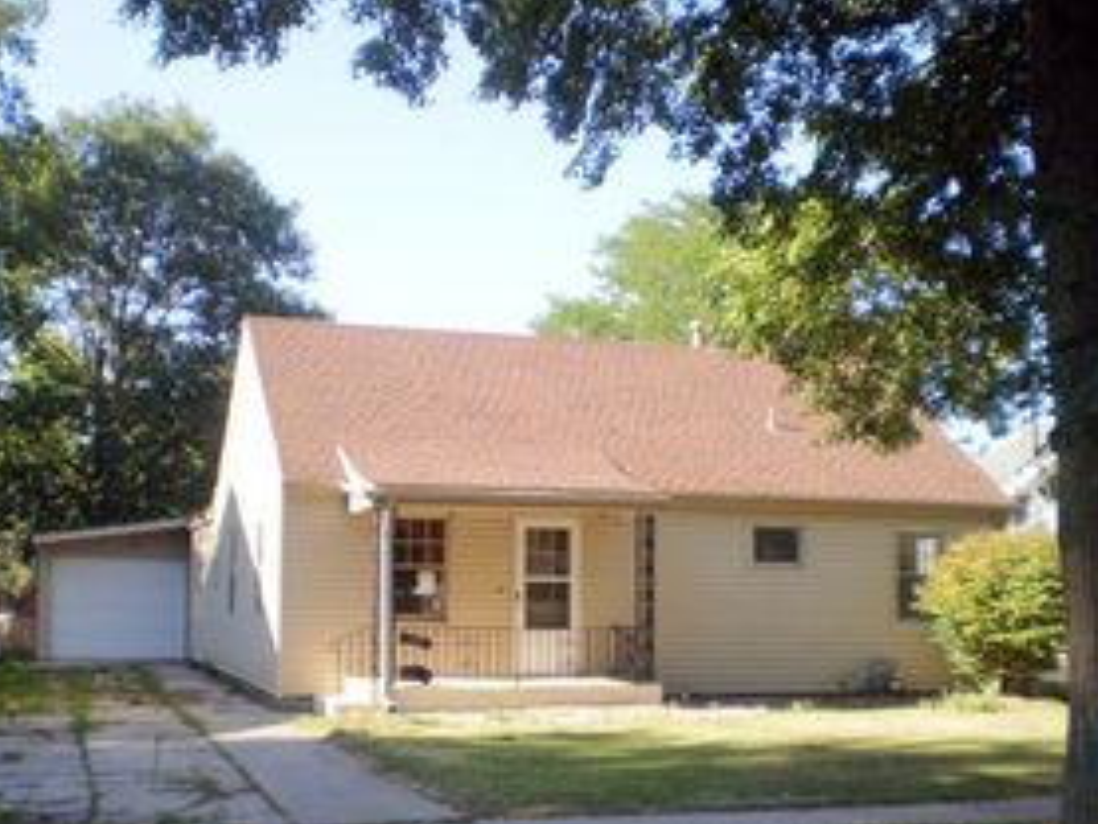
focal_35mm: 45
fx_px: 1428
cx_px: 523
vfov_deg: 32.1
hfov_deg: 42.0
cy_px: 511
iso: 64
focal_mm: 6.3
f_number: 3.1
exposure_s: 1/320
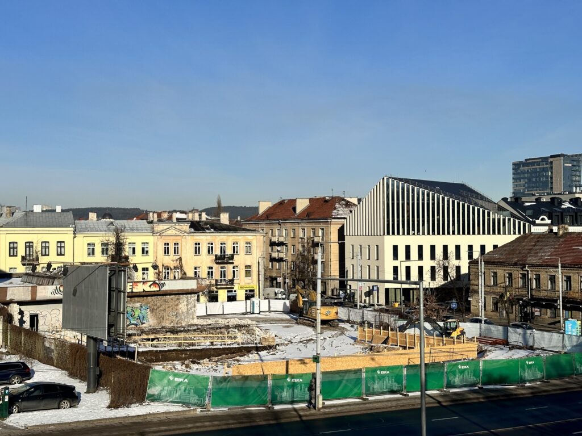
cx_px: 291
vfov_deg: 30.3
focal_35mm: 48
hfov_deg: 39.7
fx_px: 807
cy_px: 218
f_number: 1.78
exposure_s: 1/8197
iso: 64
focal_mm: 6.86
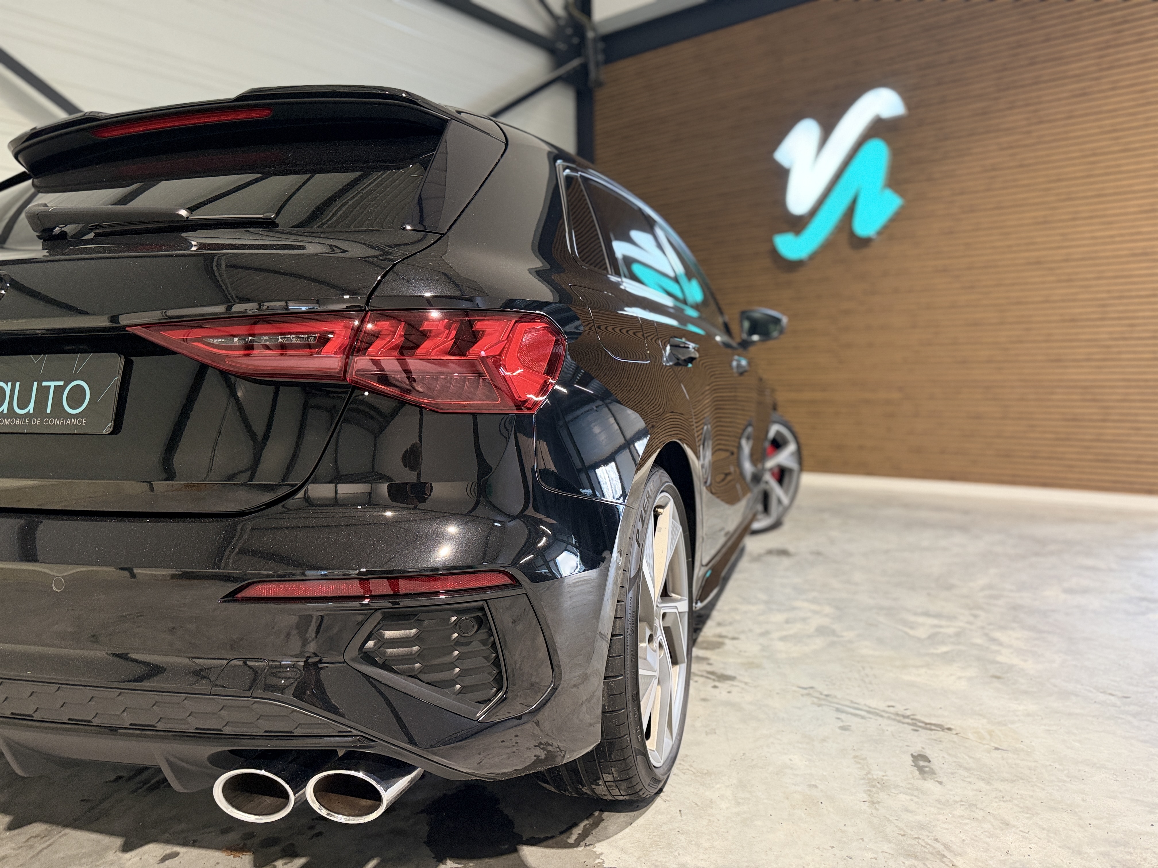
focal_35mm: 24
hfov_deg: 71.6
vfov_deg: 56.8
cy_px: 434
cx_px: 579
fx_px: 803
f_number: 1.78
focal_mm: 6.76
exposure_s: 1/50
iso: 400
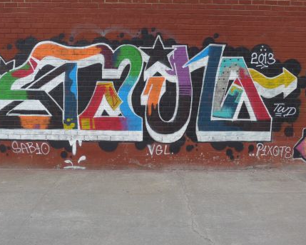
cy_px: 121
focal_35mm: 33
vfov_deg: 44.5
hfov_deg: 54.1
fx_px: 299
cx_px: 136
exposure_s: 1/250
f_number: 2.8
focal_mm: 6
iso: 80
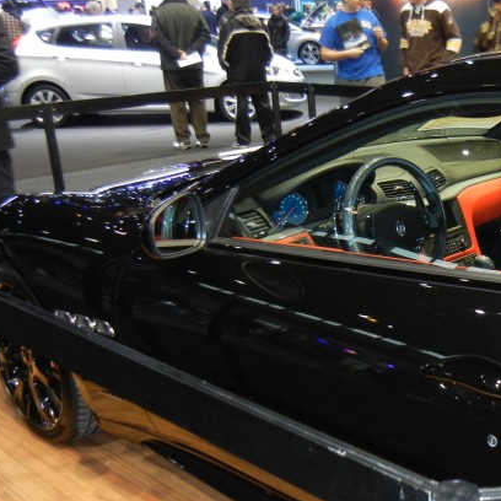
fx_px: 851
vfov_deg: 32.7
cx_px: 456
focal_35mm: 52
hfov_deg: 31.2
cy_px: 291
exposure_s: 1/30
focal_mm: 5.4
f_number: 3.5
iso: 400
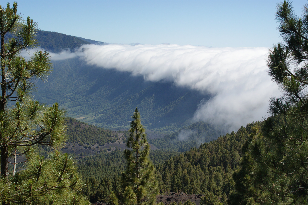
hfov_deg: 33.4
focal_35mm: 60
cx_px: 154
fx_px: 513
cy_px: 102
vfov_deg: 22.6
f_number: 13
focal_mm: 40
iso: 100
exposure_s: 1/125
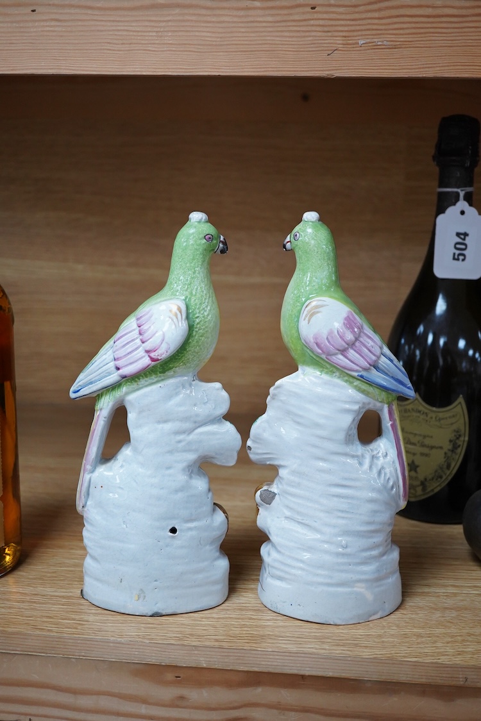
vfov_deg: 43.6
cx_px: 240
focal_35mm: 45
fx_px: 902
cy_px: 360
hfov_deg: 29.9
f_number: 4.5
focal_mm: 30
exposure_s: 1/400
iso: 2000
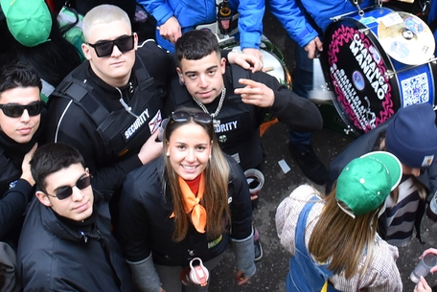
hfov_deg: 28.4
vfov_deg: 18.5
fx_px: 863
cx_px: 226
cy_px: -24
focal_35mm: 71
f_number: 4
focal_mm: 18
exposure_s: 1/60
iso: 720
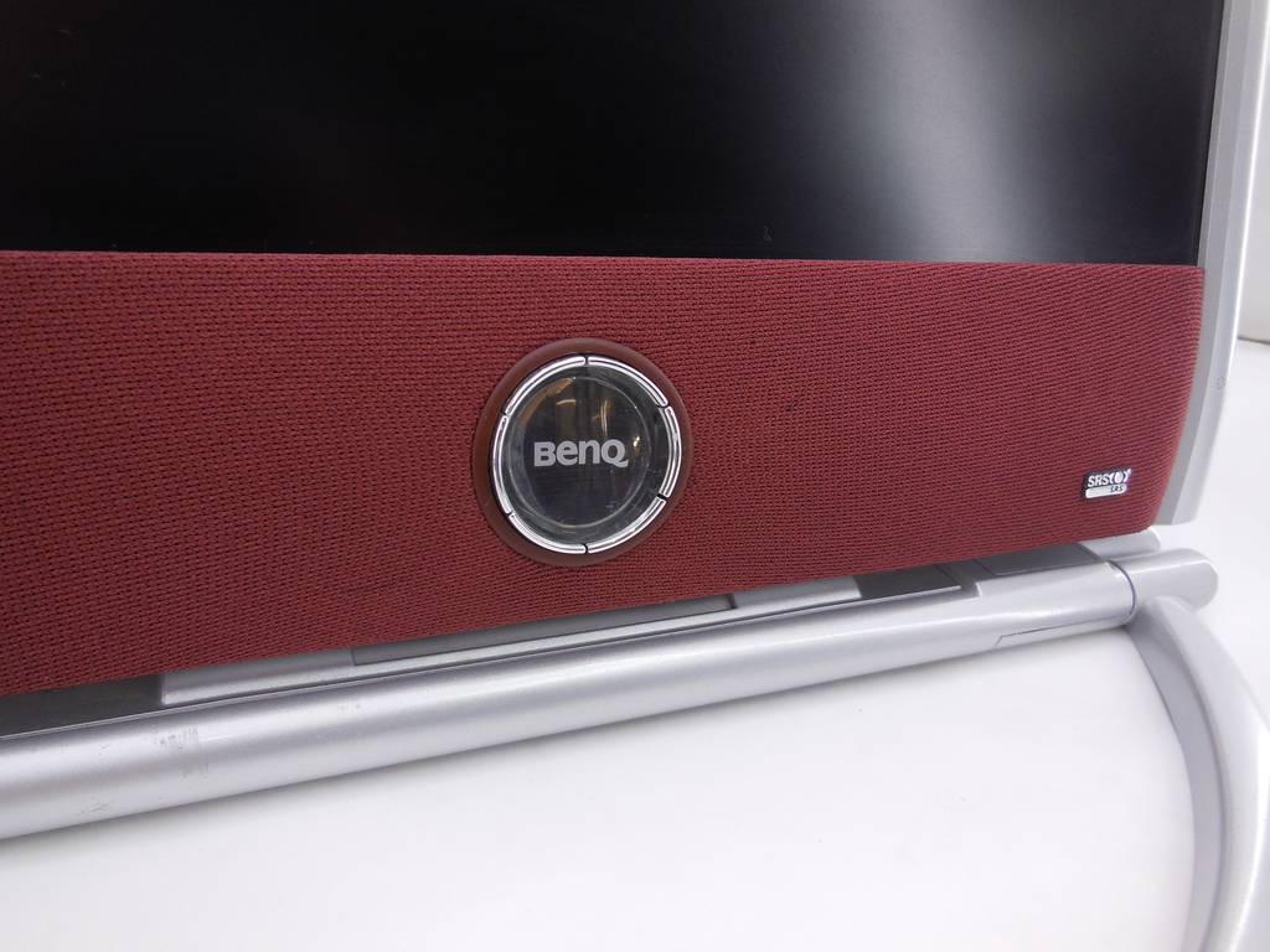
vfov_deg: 54.9
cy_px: 476
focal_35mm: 25
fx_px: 917
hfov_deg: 69.4
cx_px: 635
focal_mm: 4.5
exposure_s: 1/50
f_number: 3.1
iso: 125
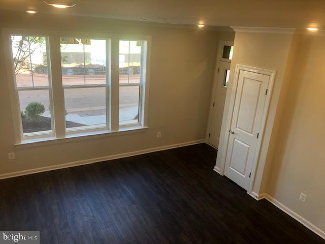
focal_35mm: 28
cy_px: 122
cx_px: 162
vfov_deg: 49.7
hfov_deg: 63.4
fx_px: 263
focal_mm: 3.99
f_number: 1.8
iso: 64
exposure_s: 1/120
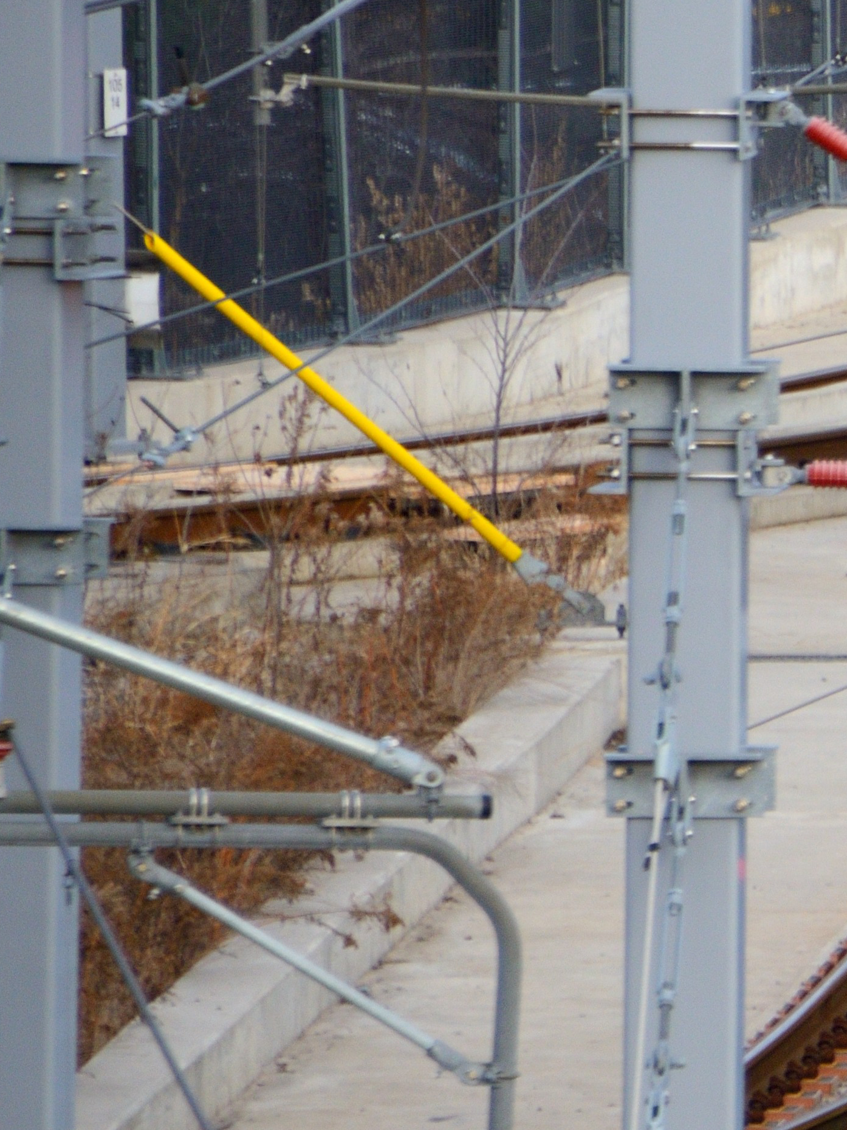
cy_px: 566
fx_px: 36315
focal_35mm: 1113
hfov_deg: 1.3
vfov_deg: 1.8
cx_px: 2111
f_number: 6.3
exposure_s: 1/320
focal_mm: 300
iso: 400
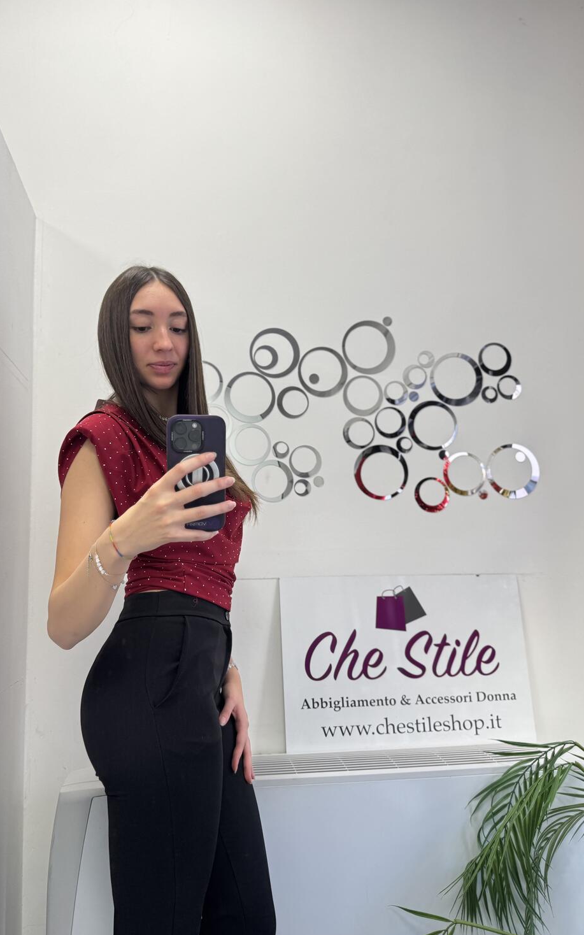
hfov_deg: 47.5
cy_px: 474
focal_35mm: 26
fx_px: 662
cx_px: 254
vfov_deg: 70.4
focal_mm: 6.76
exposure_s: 1/100
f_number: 1.78
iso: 80
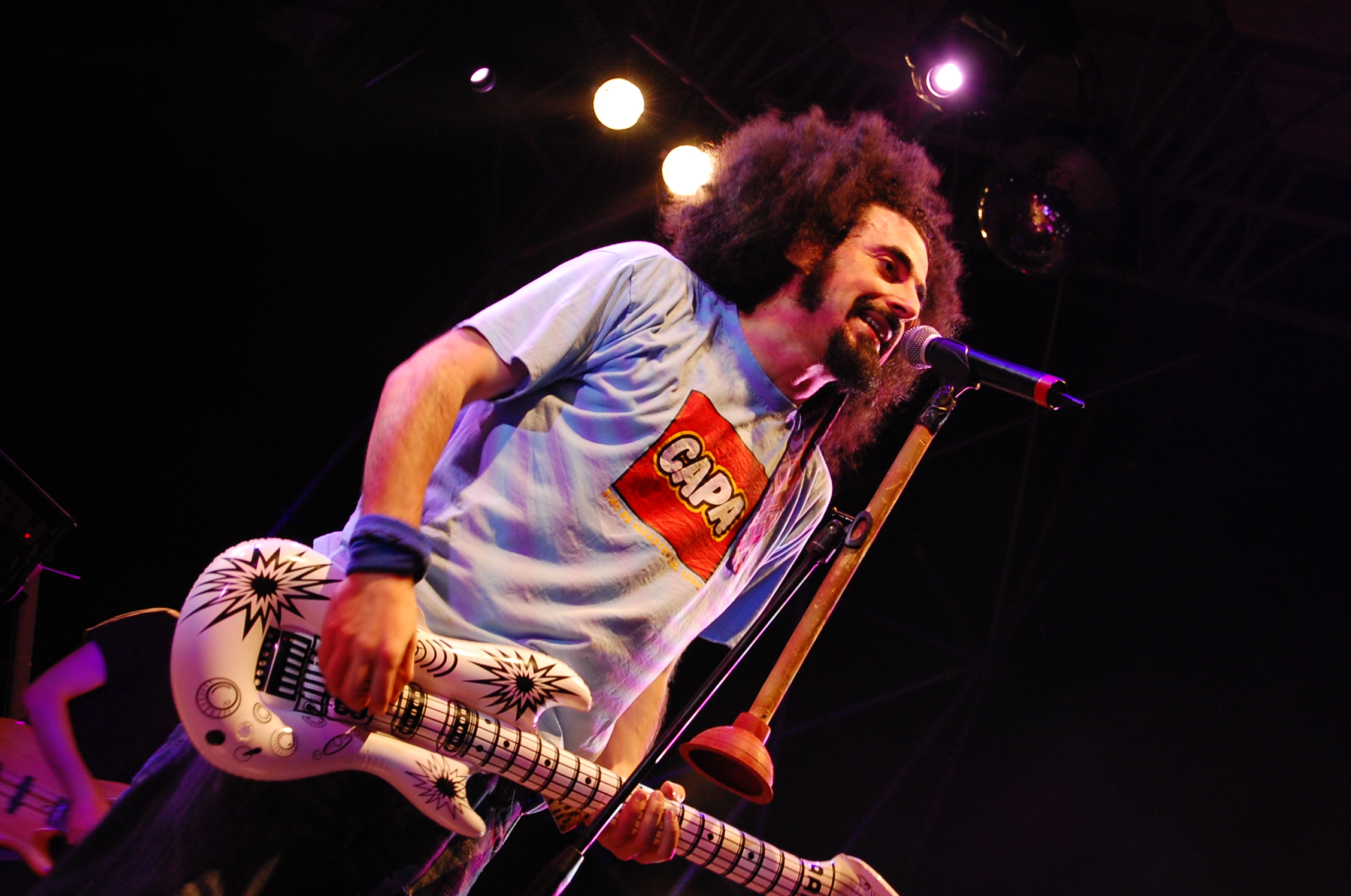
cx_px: 676
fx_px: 3091
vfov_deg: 16.5
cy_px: 448
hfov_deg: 24.7
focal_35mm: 82
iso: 800
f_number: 5.6
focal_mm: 55
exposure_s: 1/60
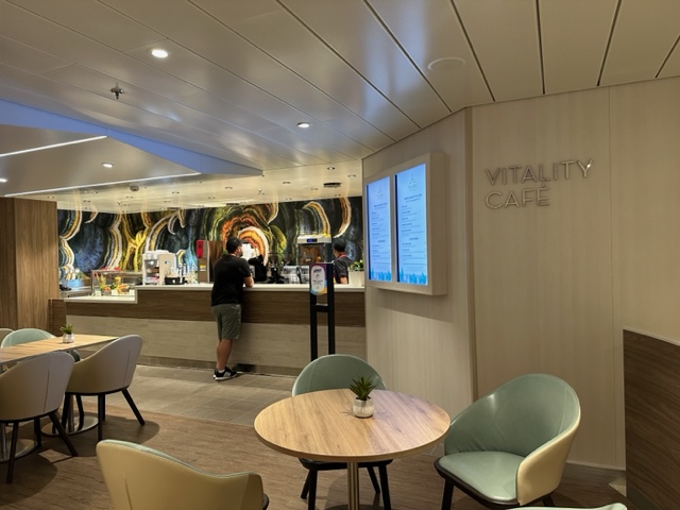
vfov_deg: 56.8
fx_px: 471
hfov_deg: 71.6
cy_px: 255
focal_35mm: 24
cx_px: 340
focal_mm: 6.86
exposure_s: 1/49
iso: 200
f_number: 1.78
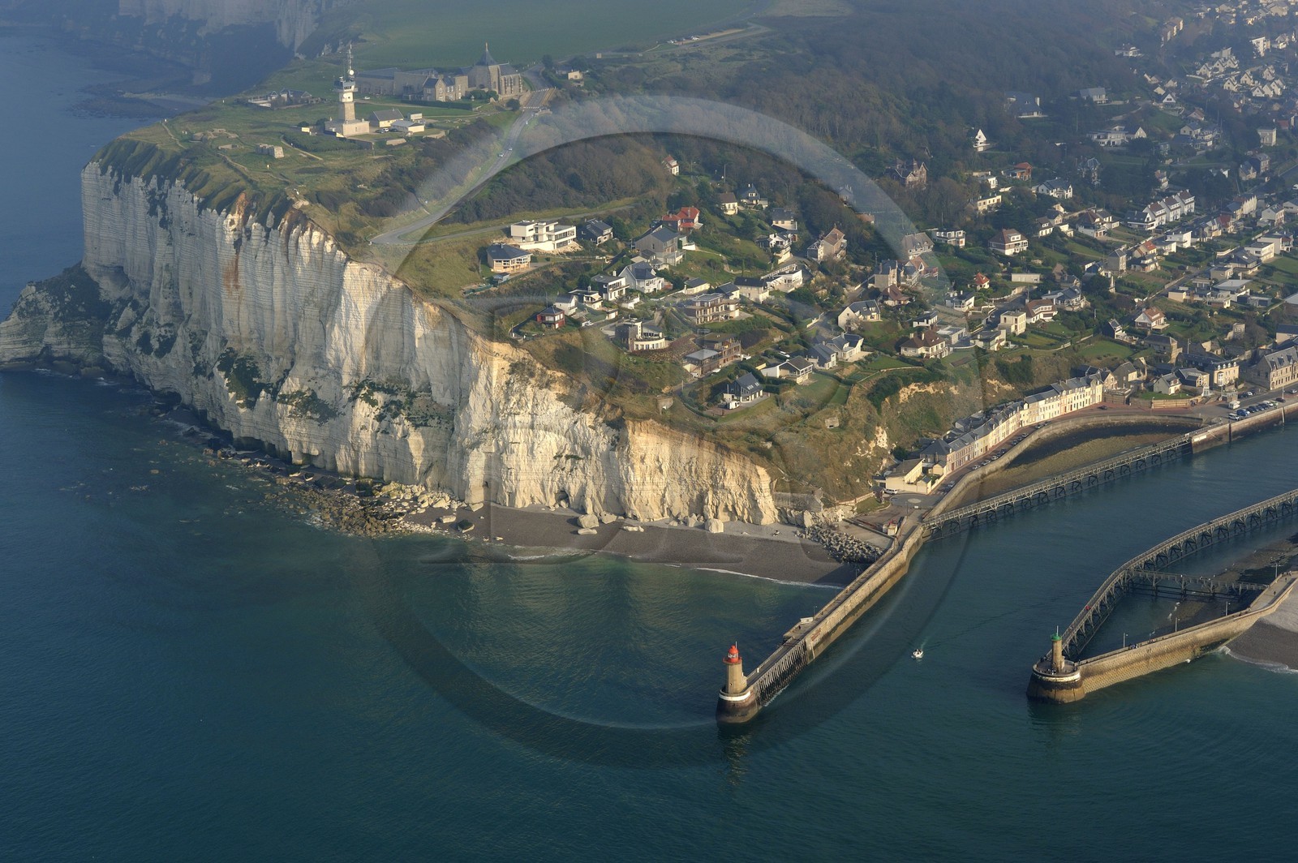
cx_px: 649
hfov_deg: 28.9
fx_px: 2522
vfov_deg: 19.4
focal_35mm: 70
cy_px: 432
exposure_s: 1/800
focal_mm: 70
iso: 400
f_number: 9
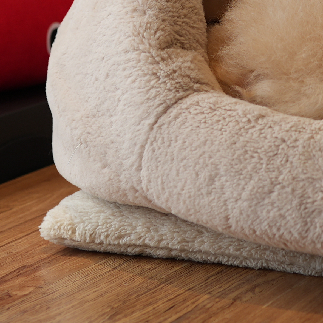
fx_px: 1869
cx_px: 348
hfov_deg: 9.8
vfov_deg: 9.6
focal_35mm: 177
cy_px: -169
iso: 100
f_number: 2.5
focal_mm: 35
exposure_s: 1/160
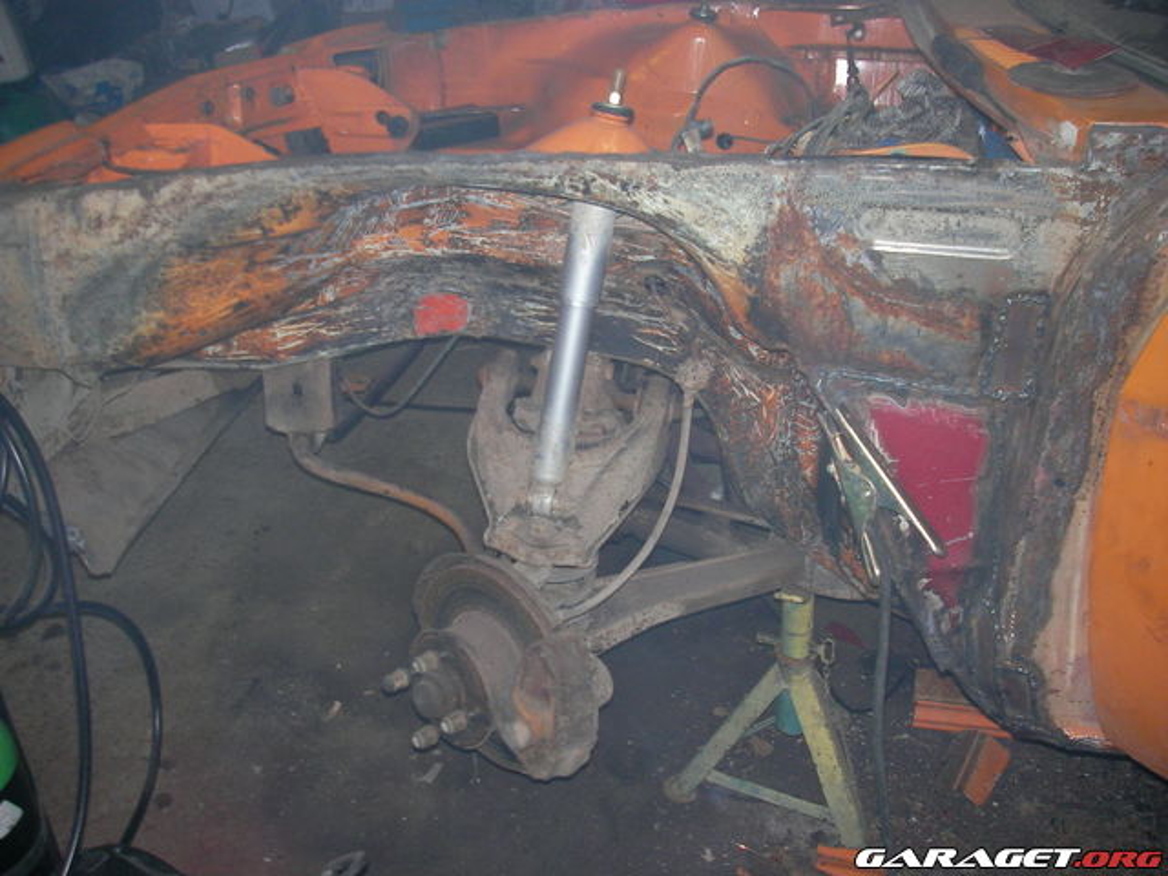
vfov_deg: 37.7
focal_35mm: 38
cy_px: 438
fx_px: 1282
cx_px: 584
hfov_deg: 49.0
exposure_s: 1/30
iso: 100
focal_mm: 6.3
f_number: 3.3
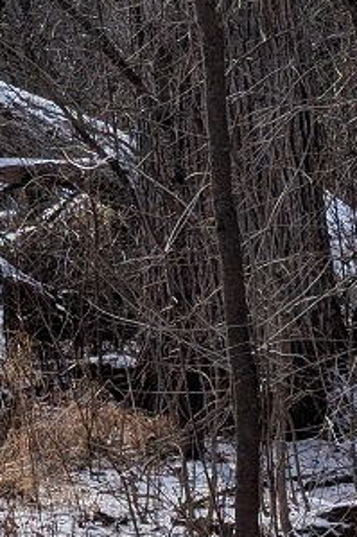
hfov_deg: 7.7
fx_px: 2591
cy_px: -124
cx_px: -206
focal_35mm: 174
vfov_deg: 11.6
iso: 21
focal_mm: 6.9
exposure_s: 1/4739
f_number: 1.68
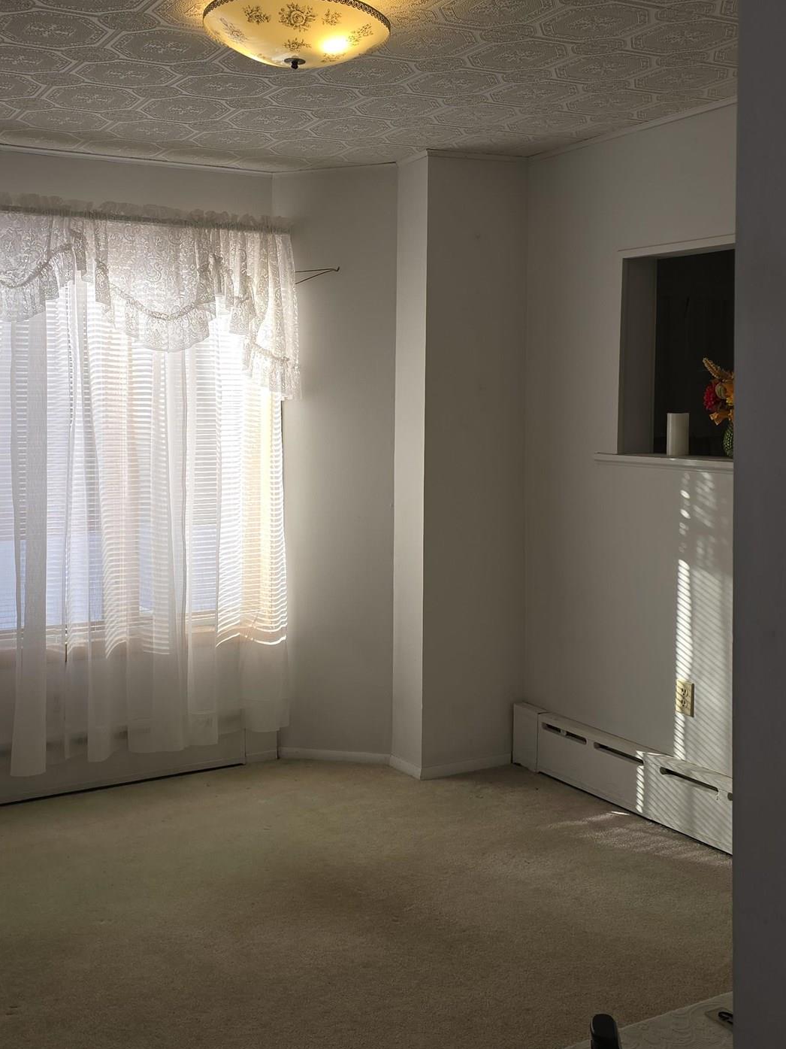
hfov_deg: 37.6
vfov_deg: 48.8
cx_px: 312
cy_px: 432
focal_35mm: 38
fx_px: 1151
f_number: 1.7
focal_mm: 6.3
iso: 12
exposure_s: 1/139
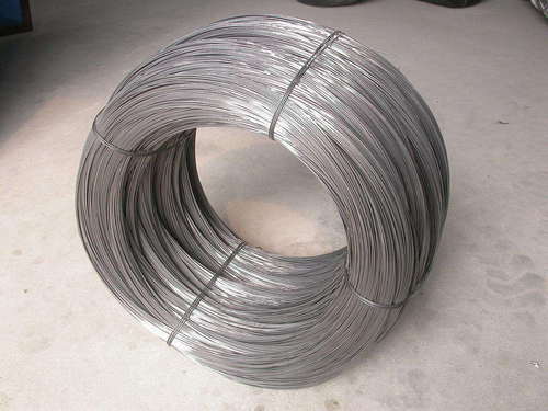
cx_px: 274
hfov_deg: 49.0
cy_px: 206
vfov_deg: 37.7
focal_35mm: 38
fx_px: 602
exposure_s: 1/30
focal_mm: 7.85
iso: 100
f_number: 3.7
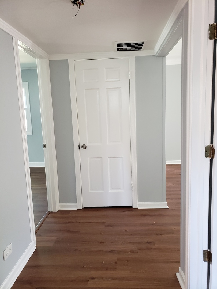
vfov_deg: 67.3
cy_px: 144
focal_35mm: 26
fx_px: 217
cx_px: 108
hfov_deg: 53.1
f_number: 2.4
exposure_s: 1/24
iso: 250
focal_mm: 4.3
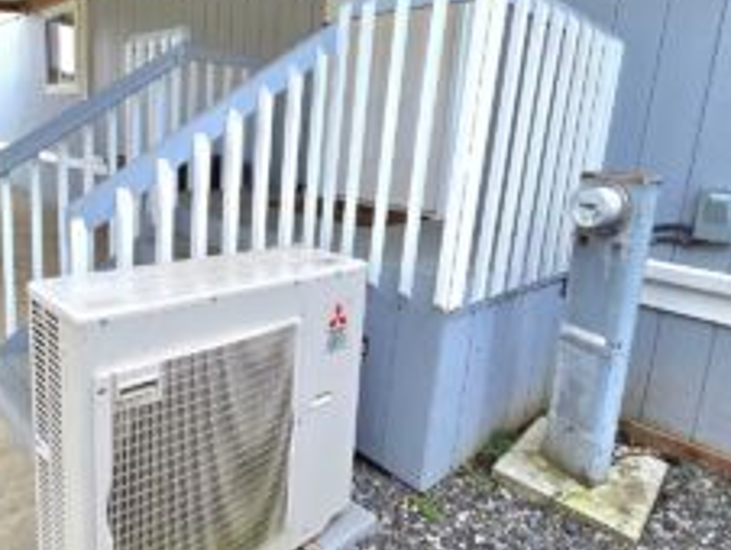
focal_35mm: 23
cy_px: 230
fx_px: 486
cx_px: 294
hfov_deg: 73.1
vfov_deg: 58.7
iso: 250
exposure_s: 1/370
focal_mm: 2.2
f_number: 2.2
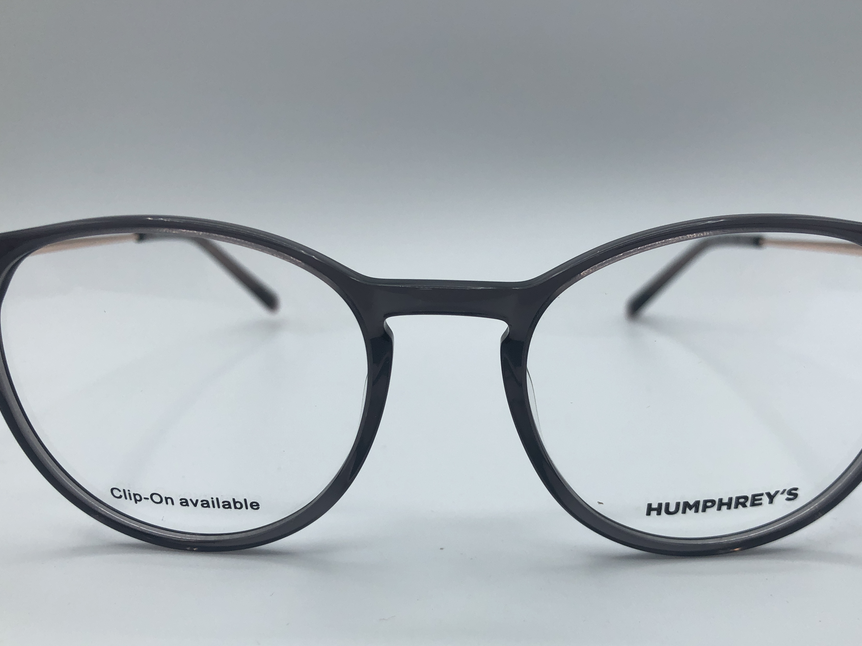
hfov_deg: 53.9
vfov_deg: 41.6
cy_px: 384
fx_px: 847
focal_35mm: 34
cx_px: 455
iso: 32
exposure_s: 1/1021
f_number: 1.8
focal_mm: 4
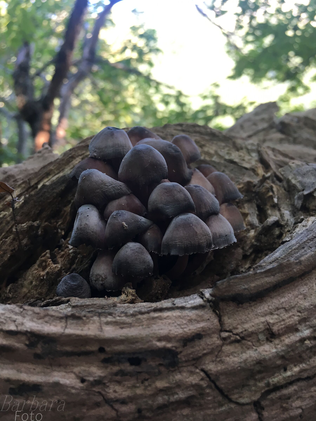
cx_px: 158
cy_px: 210
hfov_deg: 48.2
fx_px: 353
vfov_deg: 61.7
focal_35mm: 29
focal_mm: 4.15
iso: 25
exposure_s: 1/33
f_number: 2.2
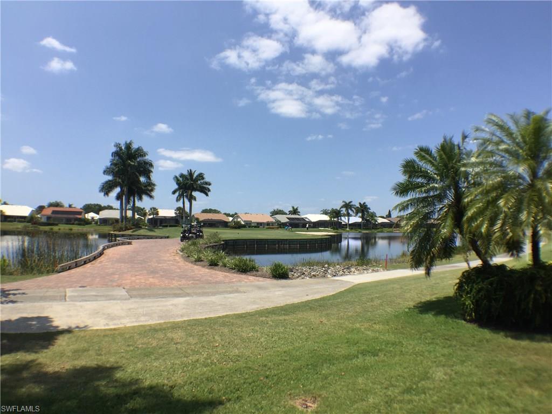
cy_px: 207
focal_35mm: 29
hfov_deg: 61.7
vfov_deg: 48.2
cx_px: 276
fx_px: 462
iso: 32
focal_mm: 4.15
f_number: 2.2
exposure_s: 1/2475
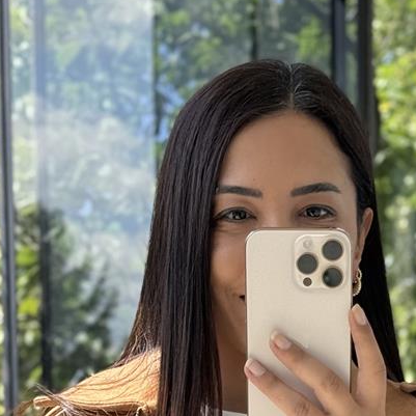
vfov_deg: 11.7
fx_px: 1917
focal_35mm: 141
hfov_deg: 12.4
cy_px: 678
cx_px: 299
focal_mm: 6.76
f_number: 1.78
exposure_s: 1/578
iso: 64
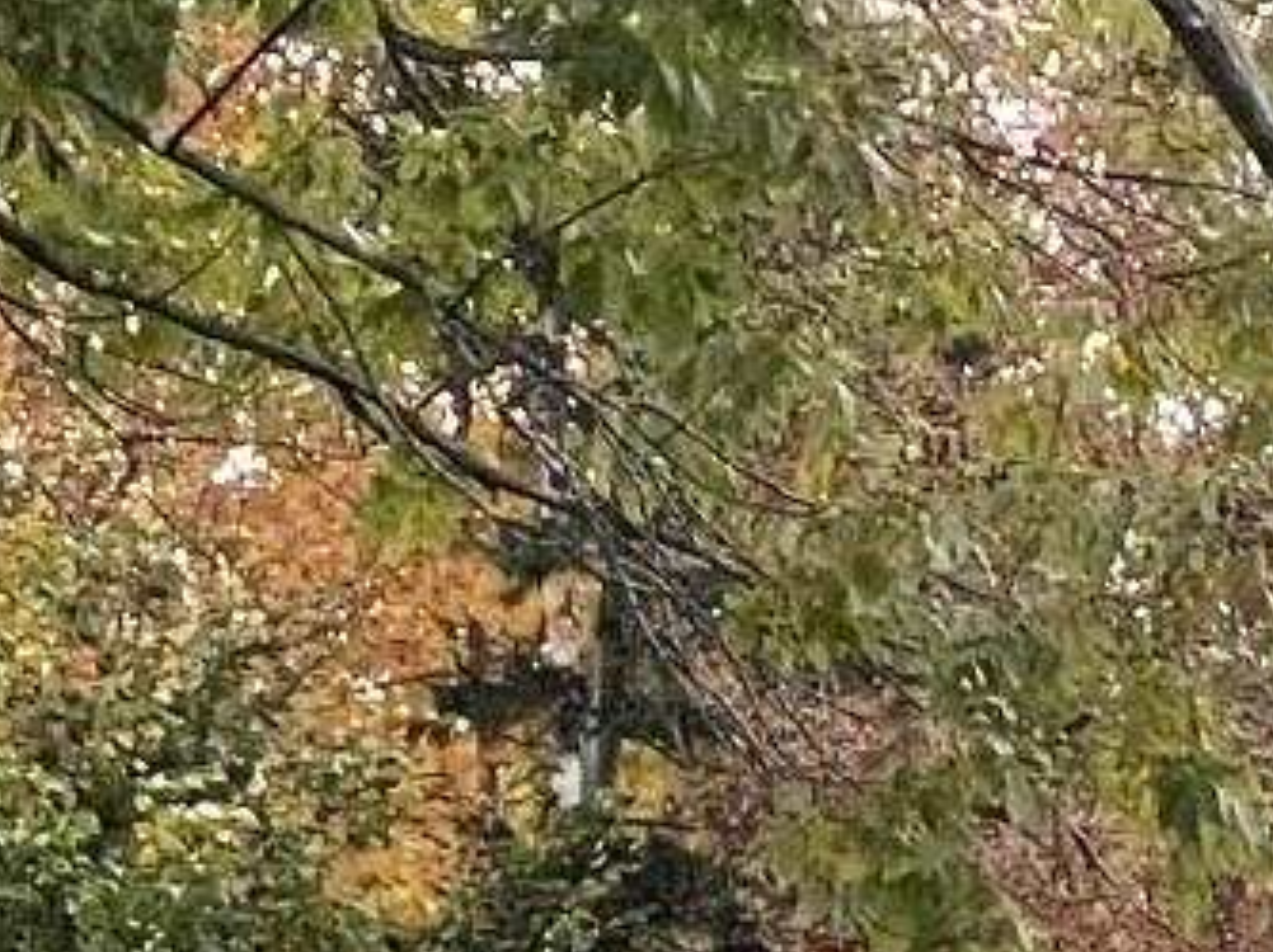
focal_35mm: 393
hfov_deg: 5.0
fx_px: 14442
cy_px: 2673
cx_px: 465
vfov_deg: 3.7
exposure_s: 1/60
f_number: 2.2
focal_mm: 7.5
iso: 320
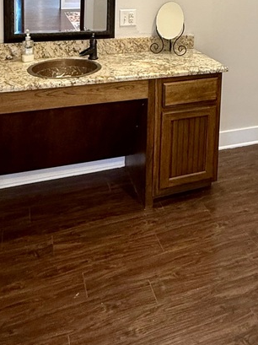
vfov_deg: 43.2
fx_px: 368
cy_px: 2
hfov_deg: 38.1
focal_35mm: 37
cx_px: 177
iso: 200
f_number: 2.2
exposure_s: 1/60
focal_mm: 2.22
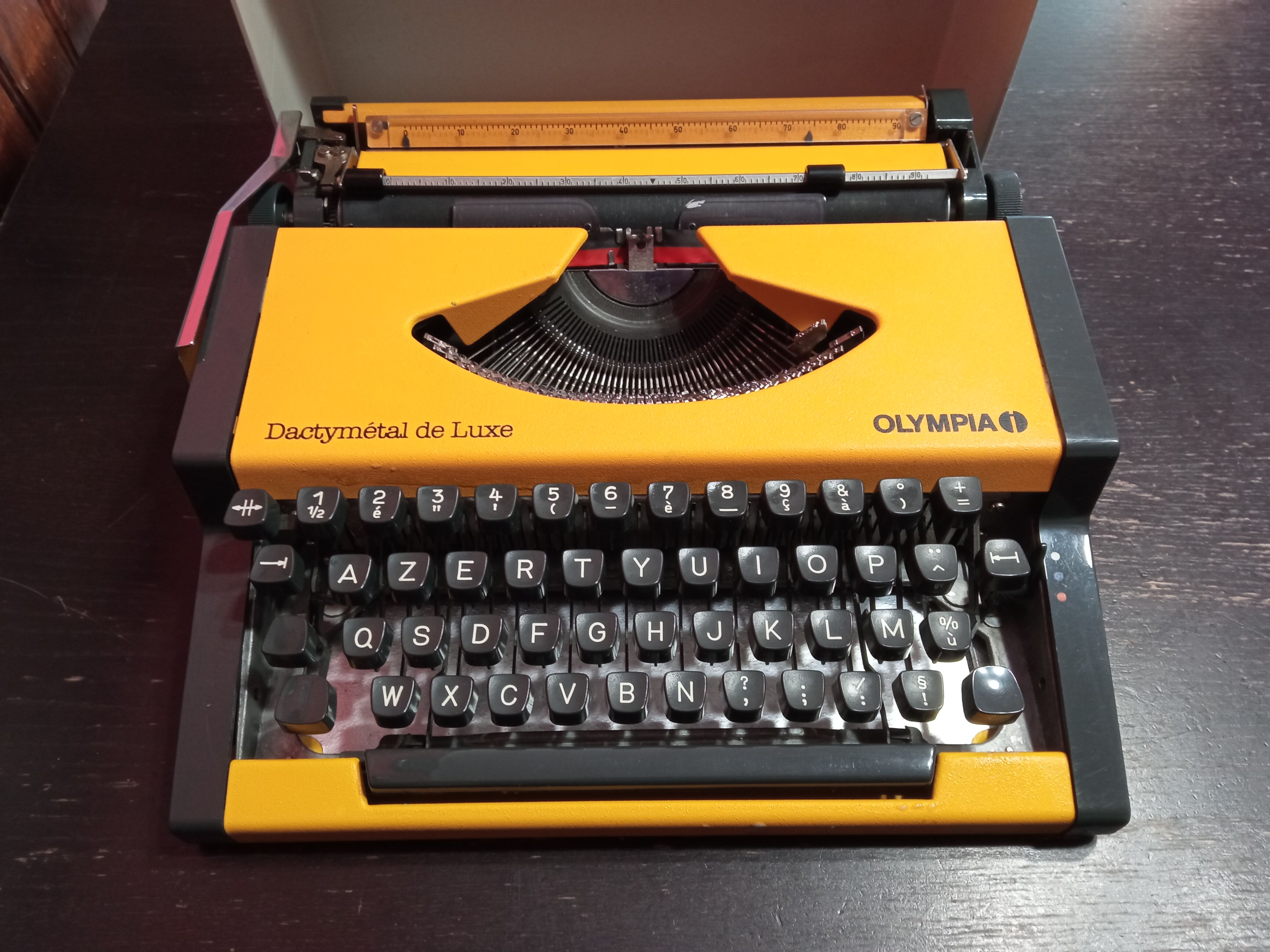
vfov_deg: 51.4
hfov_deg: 65.3
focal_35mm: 27
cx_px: 635
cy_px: 476
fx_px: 991
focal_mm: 3.79
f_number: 2.2
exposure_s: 1/33.3
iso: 399
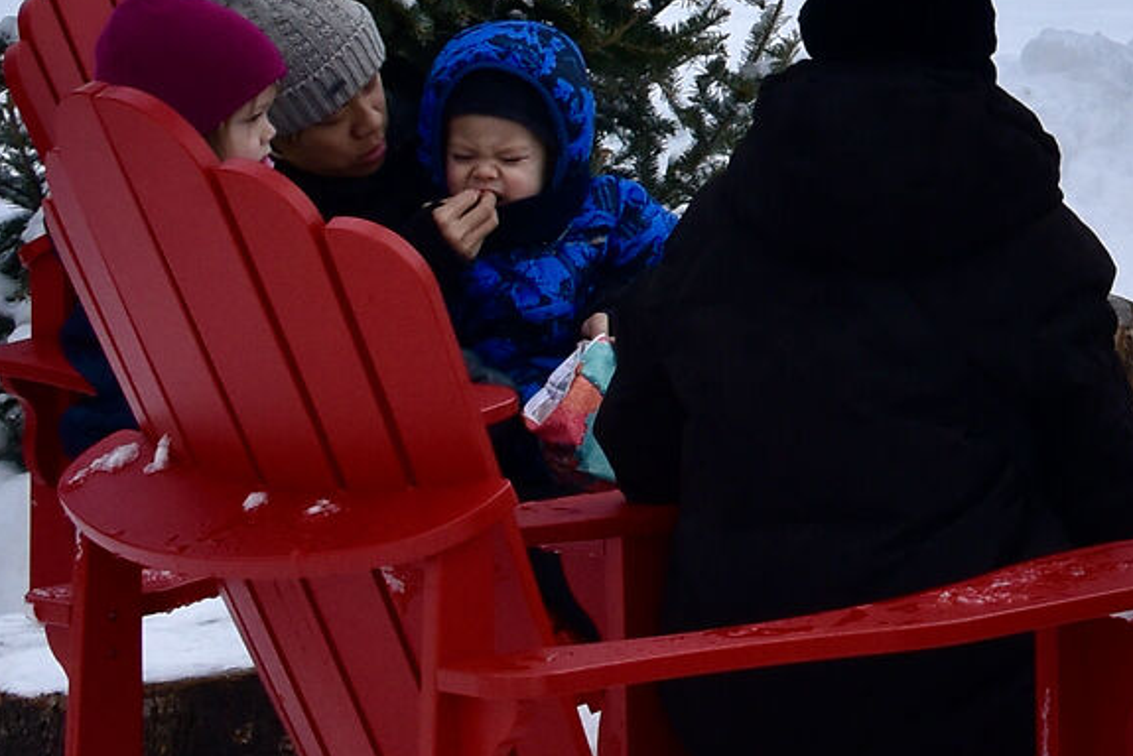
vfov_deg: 9.3
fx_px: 4597
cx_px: 1850
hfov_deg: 13.1
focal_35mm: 146
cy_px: -136
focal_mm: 35
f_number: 14
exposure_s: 1/320
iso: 640
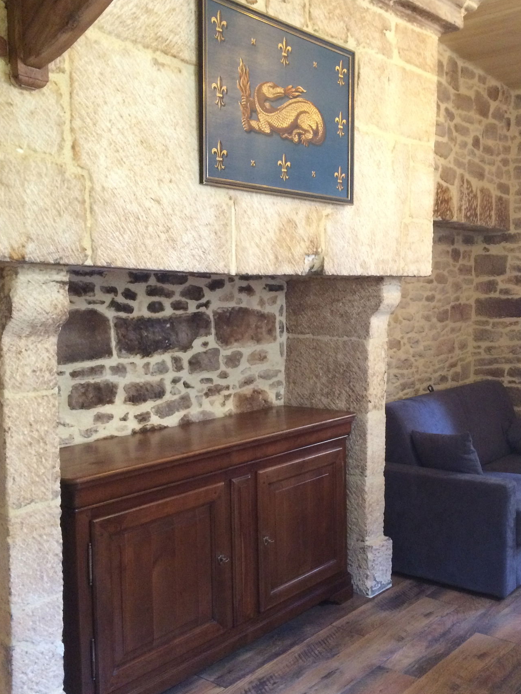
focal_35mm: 36
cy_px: 380
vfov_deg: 51.3
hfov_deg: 39.5
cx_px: 312
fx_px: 722
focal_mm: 4.15
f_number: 2.2
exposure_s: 1/33
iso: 320
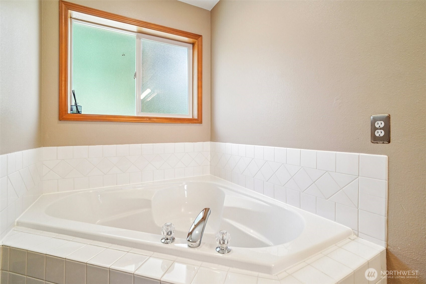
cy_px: 142
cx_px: 213
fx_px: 189
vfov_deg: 73.7
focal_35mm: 16
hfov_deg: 96.7
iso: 1600
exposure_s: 1/80
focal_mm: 16
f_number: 8
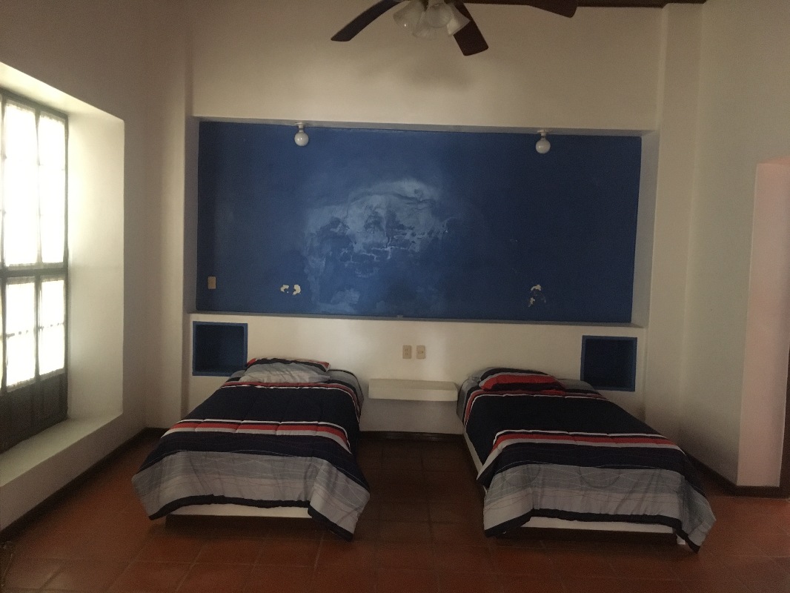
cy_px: 296
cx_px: 395
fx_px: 662
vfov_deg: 48.2
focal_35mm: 29
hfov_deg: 61.6
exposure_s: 1/15
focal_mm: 4.15
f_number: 2.2
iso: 320
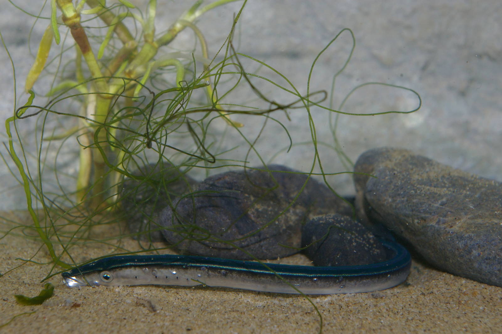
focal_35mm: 82
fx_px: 1149
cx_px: 251
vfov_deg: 16.5
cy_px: 167
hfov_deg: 24.6
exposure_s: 1/60
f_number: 16
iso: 400
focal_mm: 55
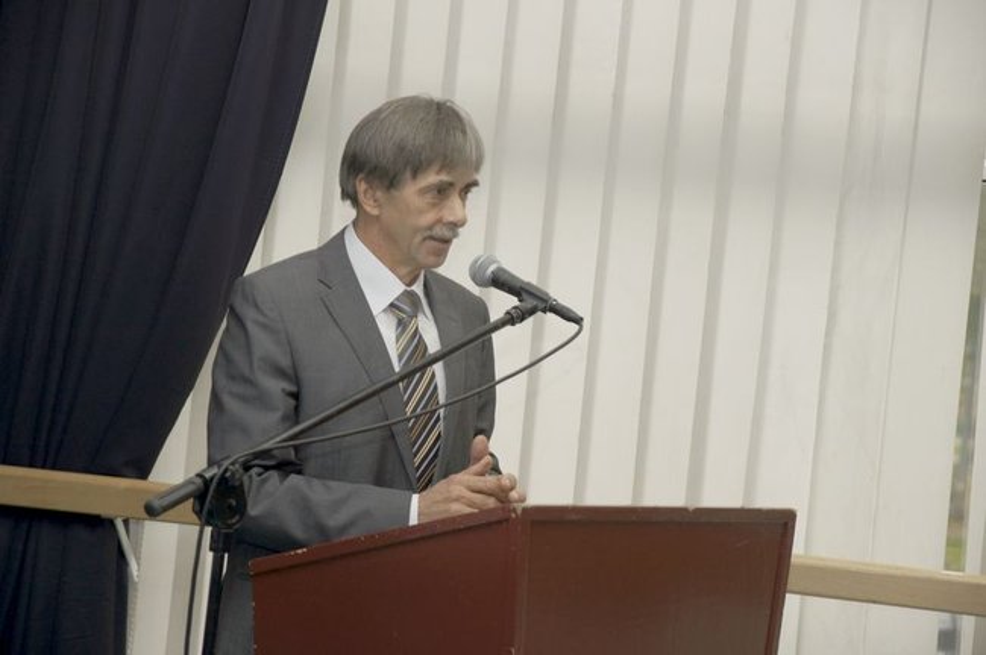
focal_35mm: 105
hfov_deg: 19.5
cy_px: 328
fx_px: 2873
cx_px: 493
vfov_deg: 13.0
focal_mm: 70
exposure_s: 1/125
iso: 200
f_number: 4
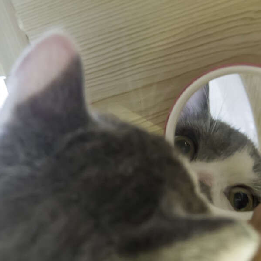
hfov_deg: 18.9
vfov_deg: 18.8
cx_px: 119
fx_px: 785
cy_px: 170
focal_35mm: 92
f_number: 5.6
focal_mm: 36
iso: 1600
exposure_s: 1/15
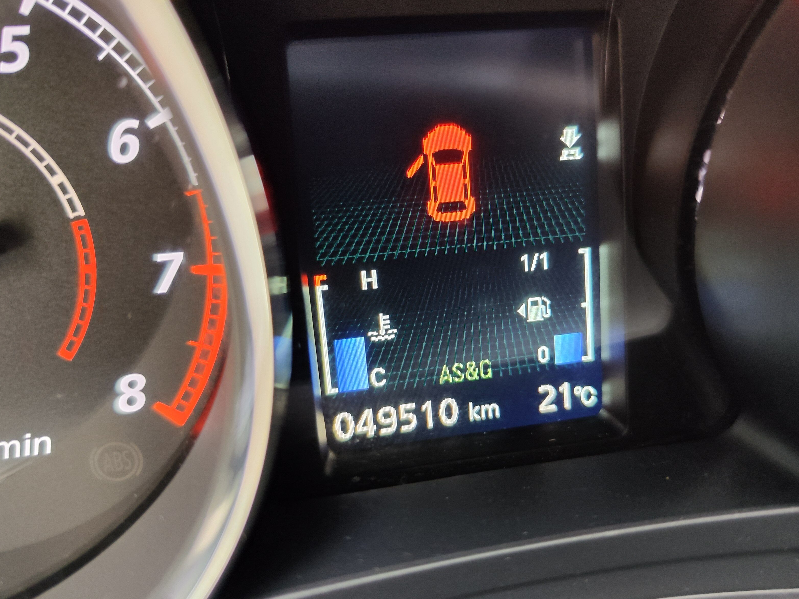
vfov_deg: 46.8
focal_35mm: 30
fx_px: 692
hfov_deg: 59.7
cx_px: 457
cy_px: 305
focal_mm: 7.01
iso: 622
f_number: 1.69
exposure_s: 1/50
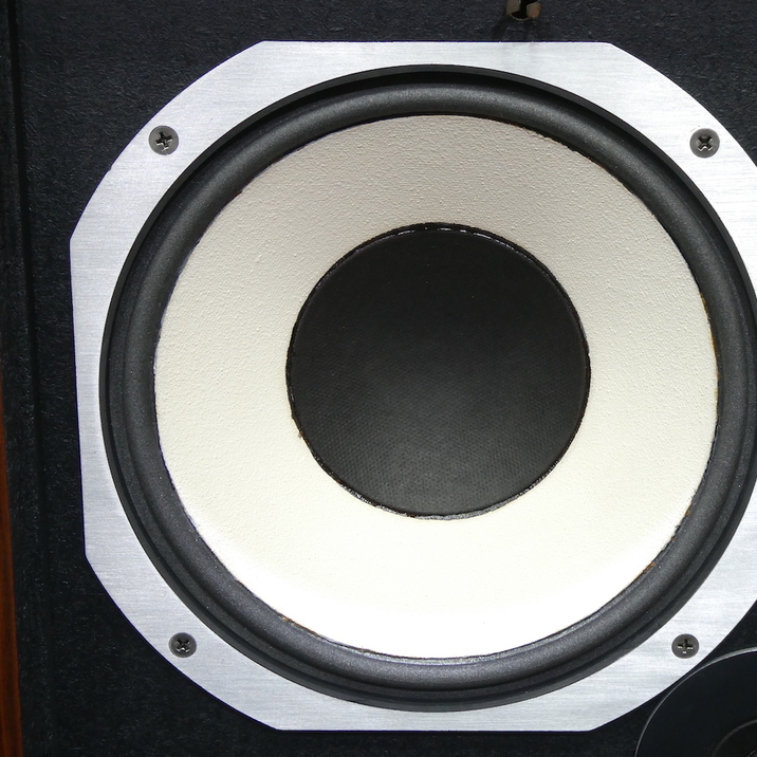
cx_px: 424
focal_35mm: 64
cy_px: 377
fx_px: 1583
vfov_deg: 26.9
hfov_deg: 26.9
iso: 200
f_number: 4.1
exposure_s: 1/10
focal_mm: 9.6
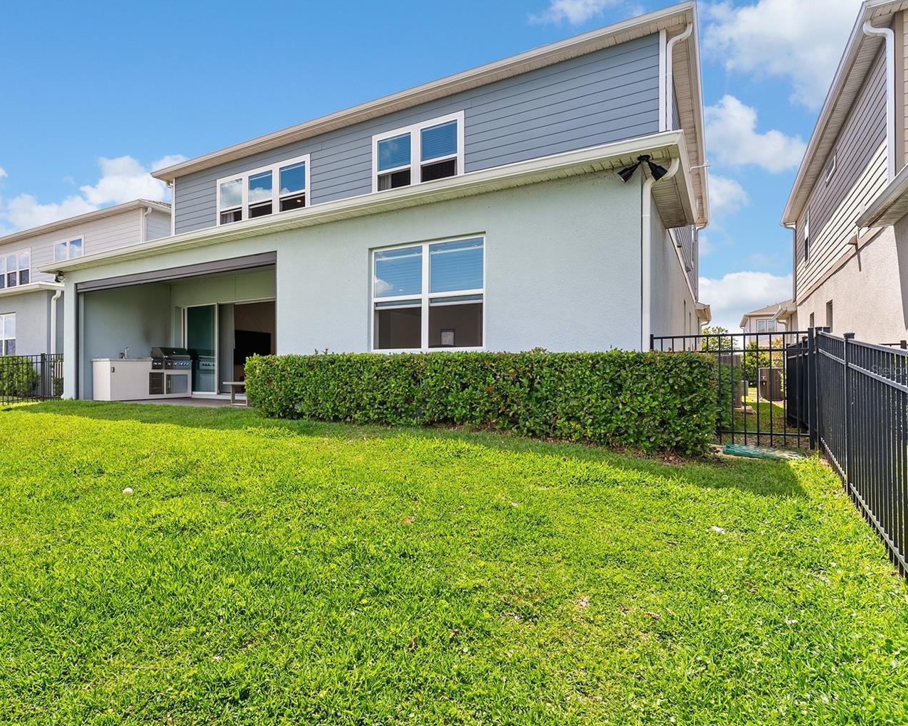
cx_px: 365
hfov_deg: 79.5
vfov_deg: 68.1
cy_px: 370
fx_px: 537
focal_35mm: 20
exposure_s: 1/50
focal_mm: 17
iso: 100
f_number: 8
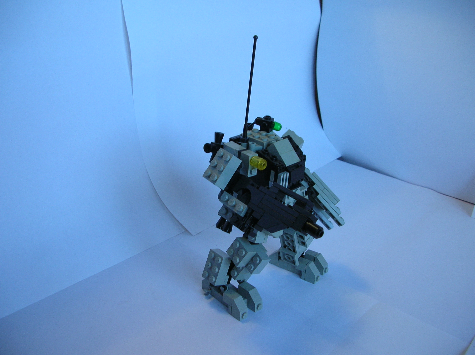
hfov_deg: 52.7
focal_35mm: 35
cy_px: 178
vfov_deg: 40.6
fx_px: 480
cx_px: 238
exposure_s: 1/26.2
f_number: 2.8
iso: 50
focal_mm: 5.8
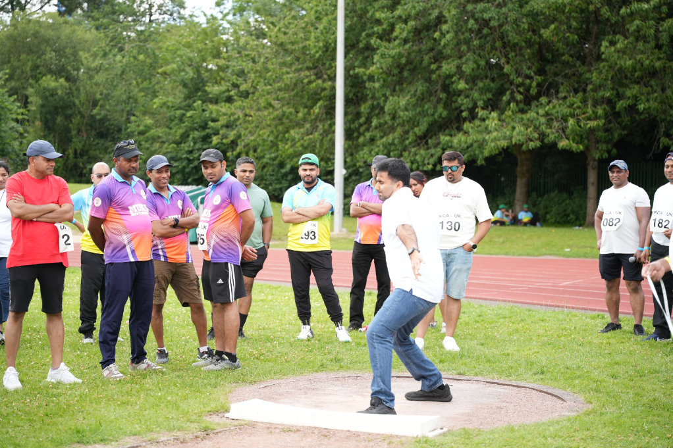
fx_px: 1217
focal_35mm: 65
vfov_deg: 20.9
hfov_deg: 30.9
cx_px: 336
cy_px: 224
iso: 250
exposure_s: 1/640
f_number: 2.8
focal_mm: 65.1
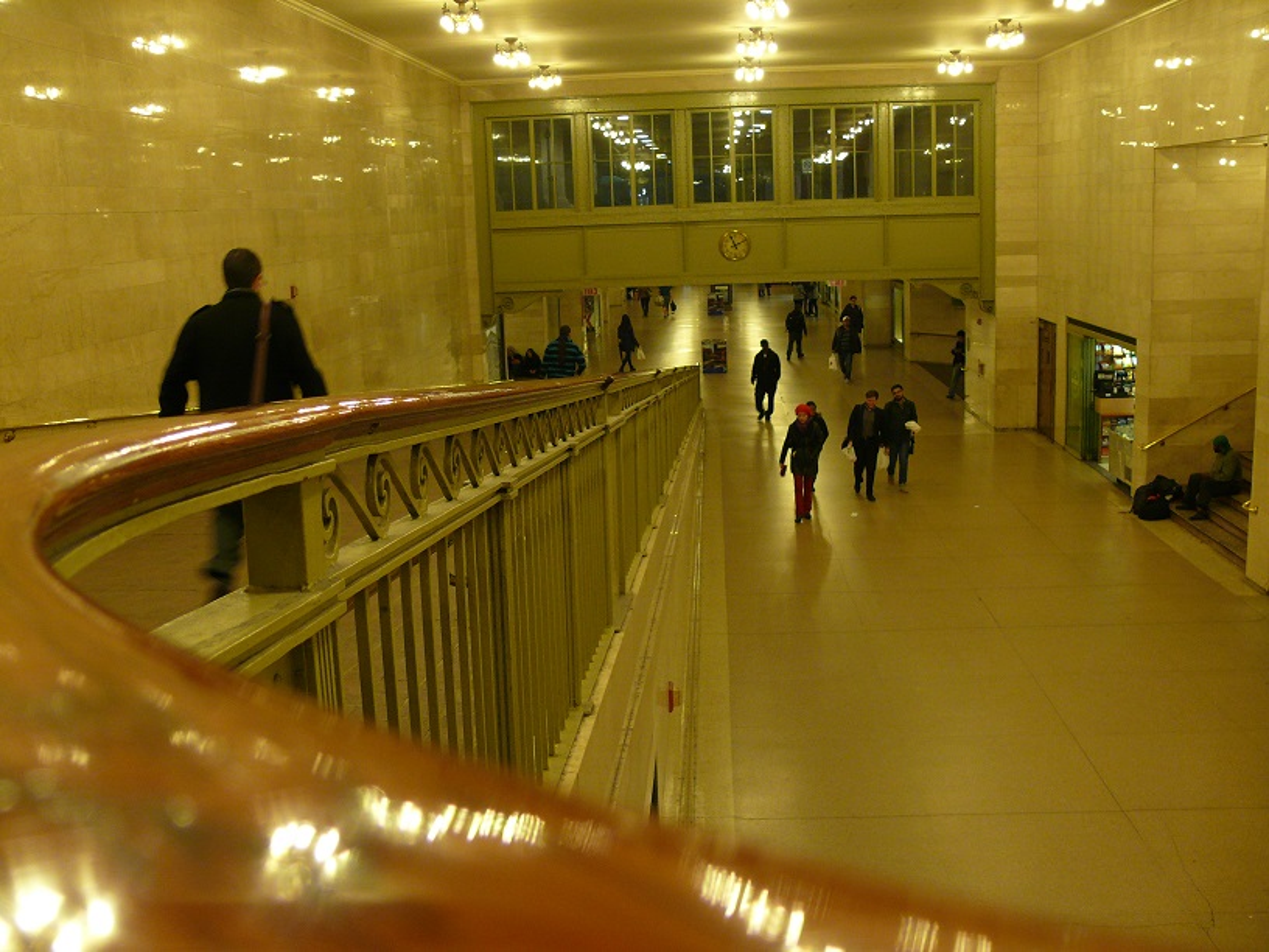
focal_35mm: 36
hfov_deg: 51.4
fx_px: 1320
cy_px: 476
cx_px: 634
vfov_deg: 39.7
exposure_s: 1/20
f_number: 2.8
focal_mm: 7.6
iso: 200
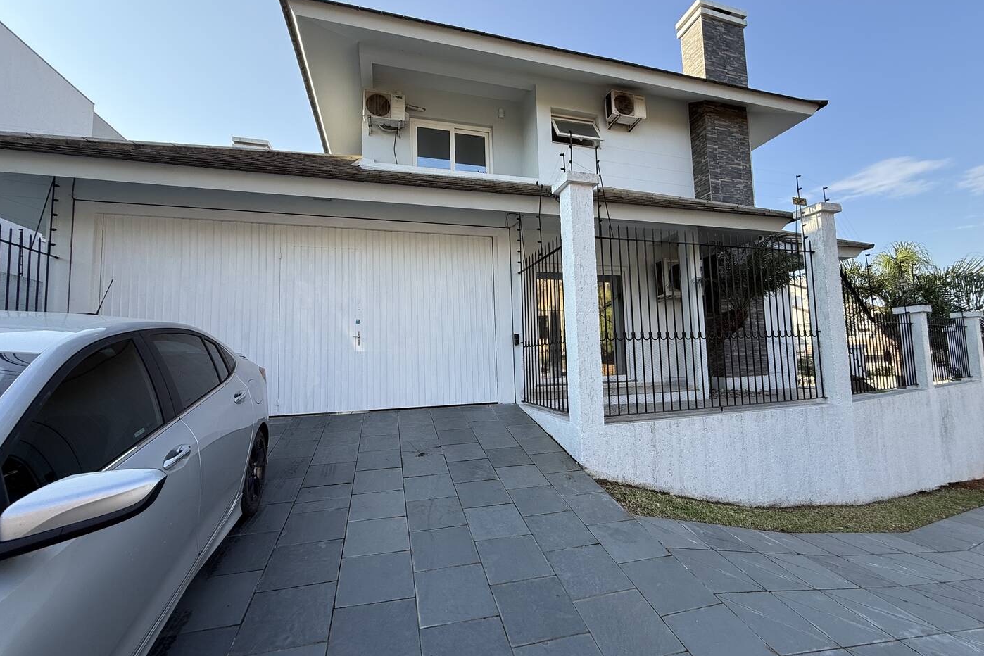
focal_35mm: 15
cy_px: 329
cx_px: 505
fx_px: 410
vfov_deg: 77.3
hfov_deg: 100.4
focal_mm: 2.22
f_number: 2.2
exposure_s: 1/408
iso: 50
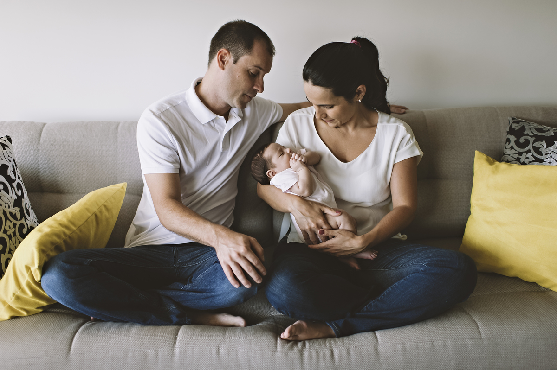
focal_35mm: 35
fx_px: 541
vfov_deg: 37.8
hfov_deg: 54.5
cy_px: 185
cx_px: 278
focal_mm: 35
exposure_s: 1/160
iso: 200
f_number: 2
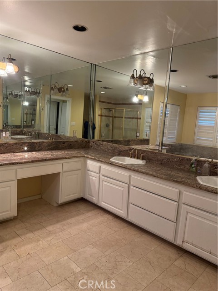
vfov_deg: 71.6
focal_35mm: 24
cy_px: 146
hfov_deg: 56.8
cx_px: 109
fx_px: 202
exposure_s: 1/120
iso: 250
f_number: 1.78
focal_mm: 6.76
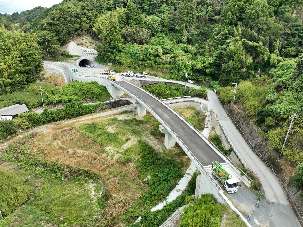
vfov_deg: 56.8
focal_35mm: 24
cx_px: 152
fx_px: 210
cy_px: 114
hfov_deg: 71.6
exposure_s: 1/800
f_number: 2.8
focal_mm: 12.29
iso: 140
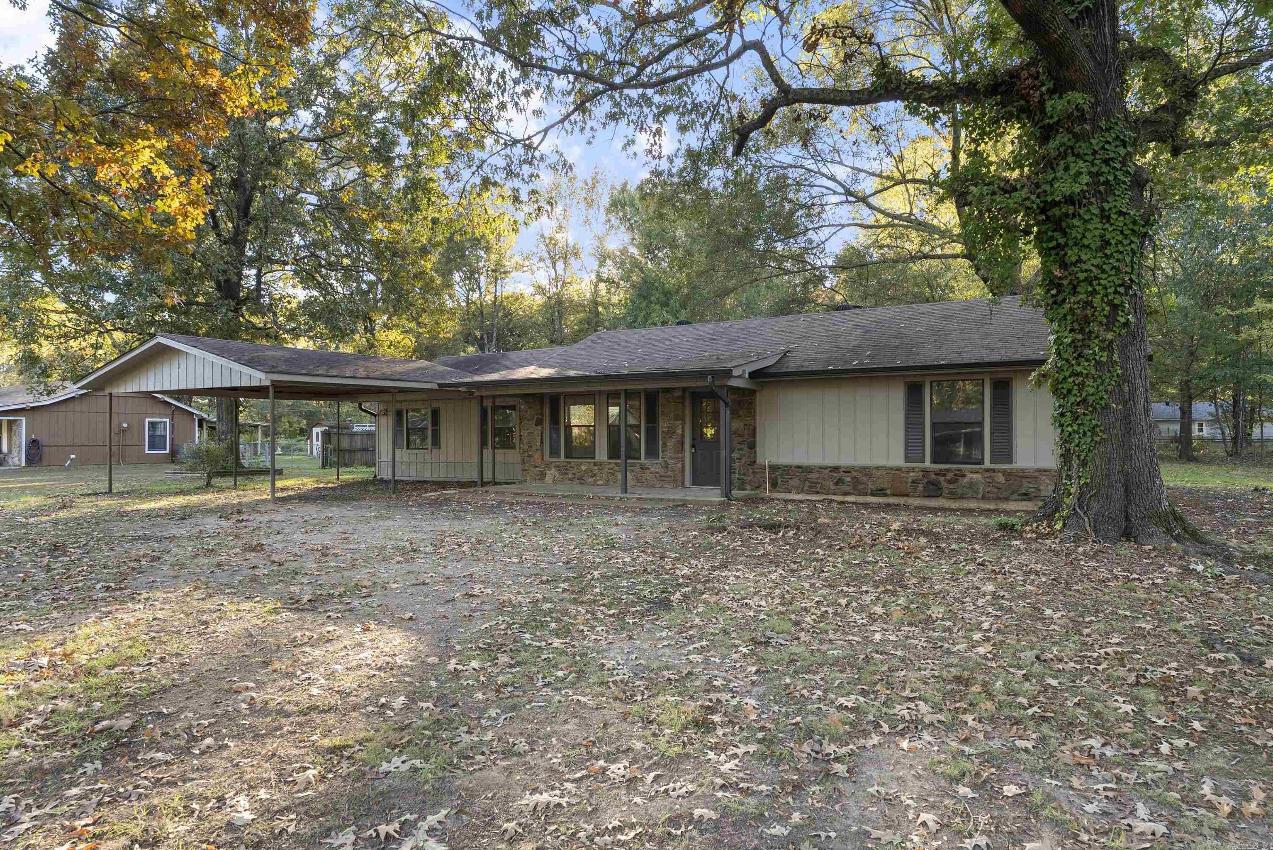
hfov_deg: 81.2
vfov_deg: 59.6
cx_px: 636
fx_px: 743
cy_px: 425
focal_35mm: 21
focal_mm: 21
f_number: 9
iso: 250
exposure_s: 1/20
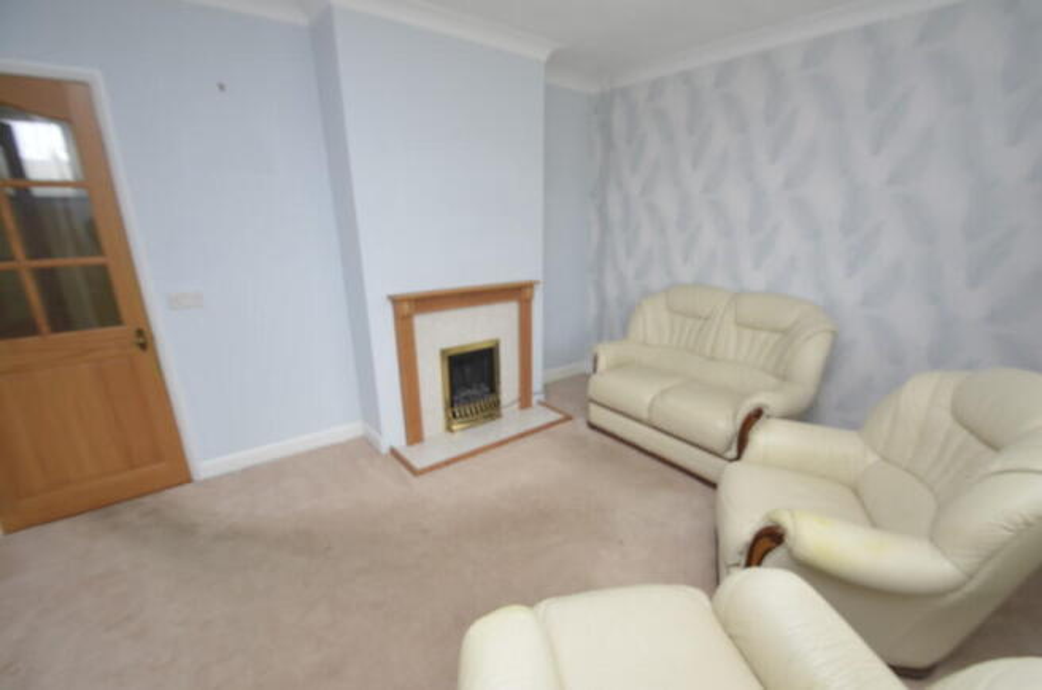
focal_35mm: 15
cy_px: 345
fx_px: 433
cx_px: 521
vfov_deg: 77.0
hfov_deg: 100.5
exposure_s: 1/60
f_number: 7.1
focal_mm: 10
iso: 560
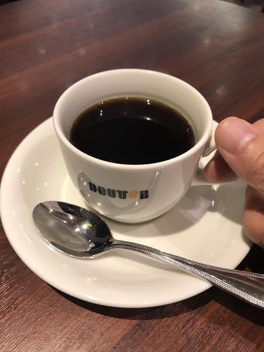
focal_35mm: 28
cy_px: 176
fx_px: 285
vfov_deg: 63.4
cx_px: 132
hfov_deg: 49.7
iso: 40
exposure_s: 1/17
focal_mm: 3.99
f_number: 1.8
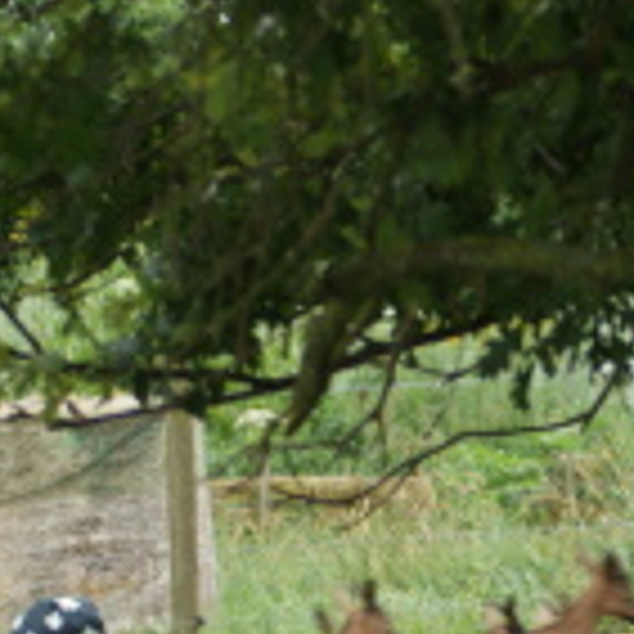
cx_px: 612
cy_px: 477
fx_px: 7895
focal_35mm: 381
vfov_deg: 4.6
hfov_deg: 4.6
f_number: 4.5
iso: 100
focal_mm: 70
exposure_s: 1/80
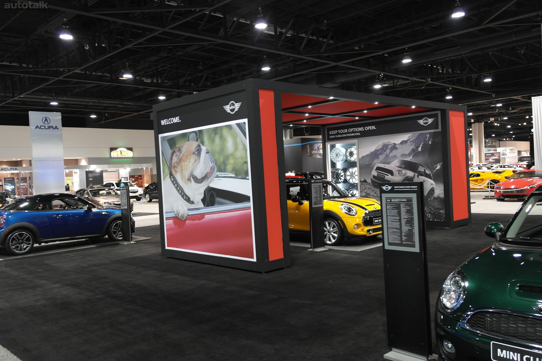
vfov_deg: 43.6
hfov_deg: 61.9
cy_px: 180
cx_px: 271
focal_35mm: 30
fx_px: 452
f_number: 3.5
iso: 800
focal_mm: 20
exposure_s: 1/20
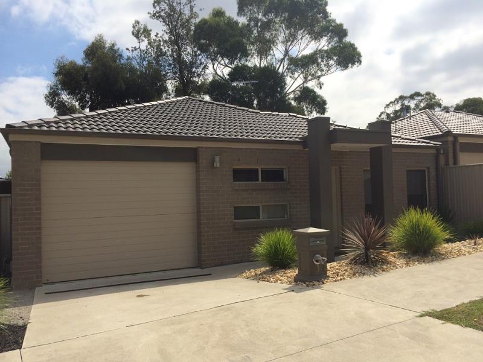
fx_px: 419
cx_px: 242
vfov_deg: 46.8
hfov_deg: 60.0
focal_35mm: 30
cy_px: 181
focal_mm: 4.12
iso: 32
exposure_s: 1/3731
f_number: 2.2
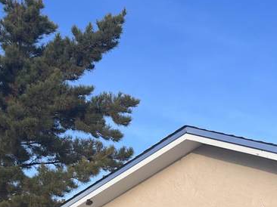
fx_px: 728
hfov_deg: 20.6
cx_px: 296
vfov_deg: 15.8
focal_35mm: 91
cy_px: 227
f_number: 1.5
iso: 50
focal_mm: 5.7
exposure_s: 1/1751
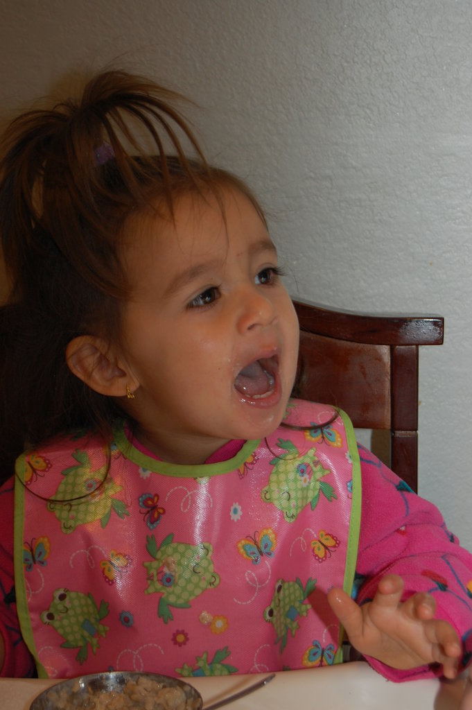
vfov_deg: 24.6
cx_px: 236
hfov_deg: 16.5
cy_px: 355
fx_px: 1625
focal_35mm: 82
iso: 400
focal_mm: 55
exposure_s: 1/60
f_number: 5.6
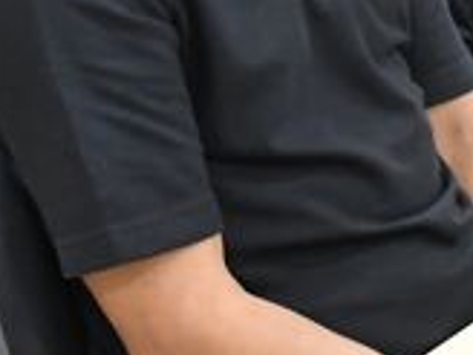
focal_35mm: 186
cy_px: -382
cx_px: 291
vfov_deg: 7.6
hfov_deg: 10.6
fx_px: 2542
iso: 3200
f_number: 5
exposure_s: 1/100
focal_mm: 21
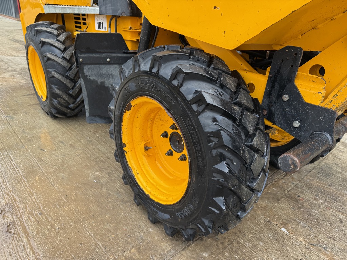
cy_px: 130
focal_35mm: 24
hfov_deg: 71.6
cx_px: 174
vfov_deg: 56.8
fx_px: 241
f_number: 1.78
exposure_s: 1/121
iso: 80
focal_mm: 6.76
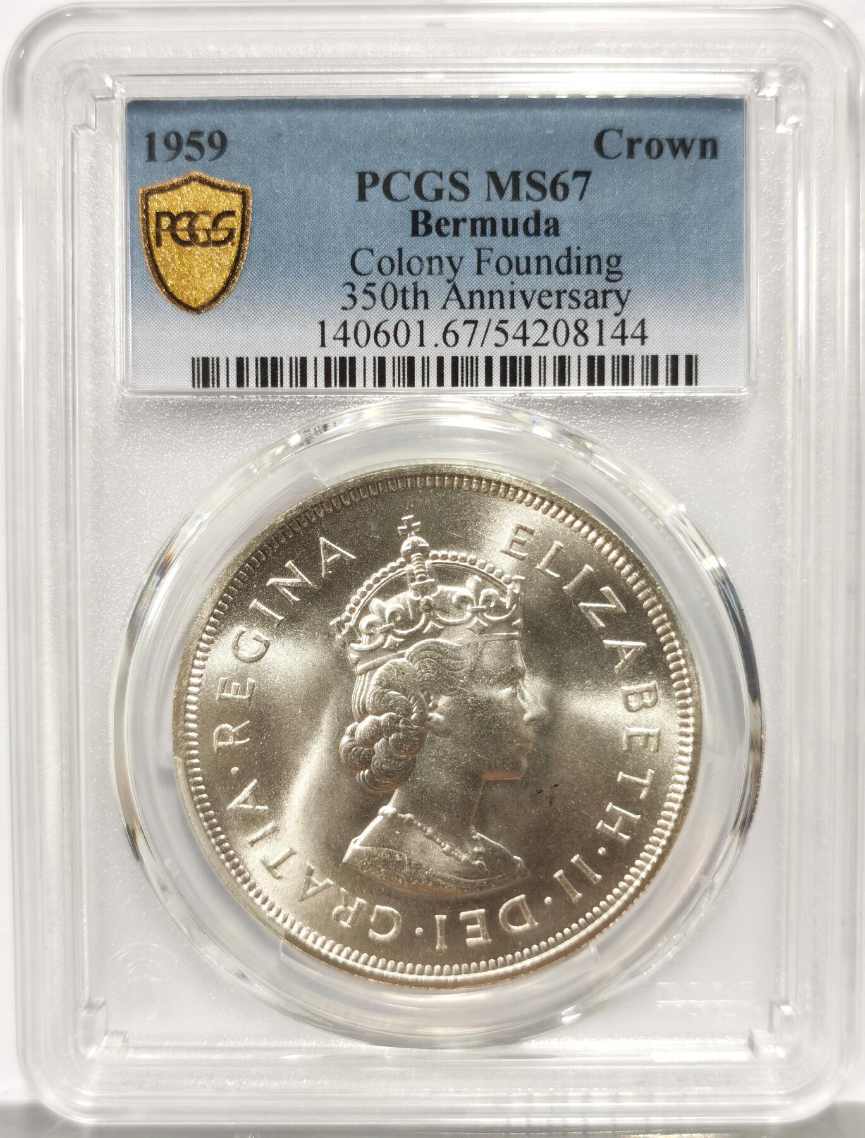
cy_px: 569
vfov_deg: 35.4
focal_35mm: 54
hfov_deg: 27.3
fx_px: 1784
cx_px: 432
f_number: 16
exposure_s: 1/100
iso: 125
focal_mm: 5.56
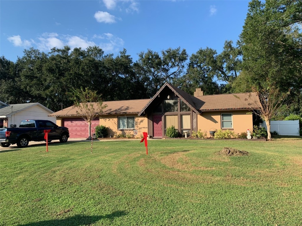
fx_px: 227
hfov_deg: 67.3
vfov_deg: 53.1
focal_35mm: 26
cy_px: 113
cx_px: 151
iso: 25
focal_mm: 4.25
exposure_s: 1/1190
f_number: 1.8
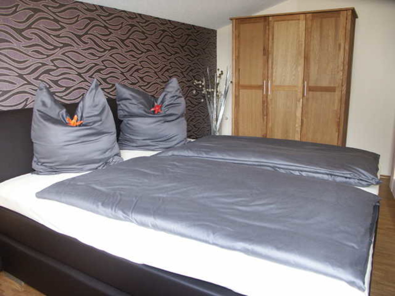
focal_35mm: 29
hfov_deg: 61.7
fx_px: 331
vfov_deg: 48.2
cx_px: 198
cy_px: 148
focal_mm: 7.59
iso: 200
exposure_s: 1/60
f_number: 2.8
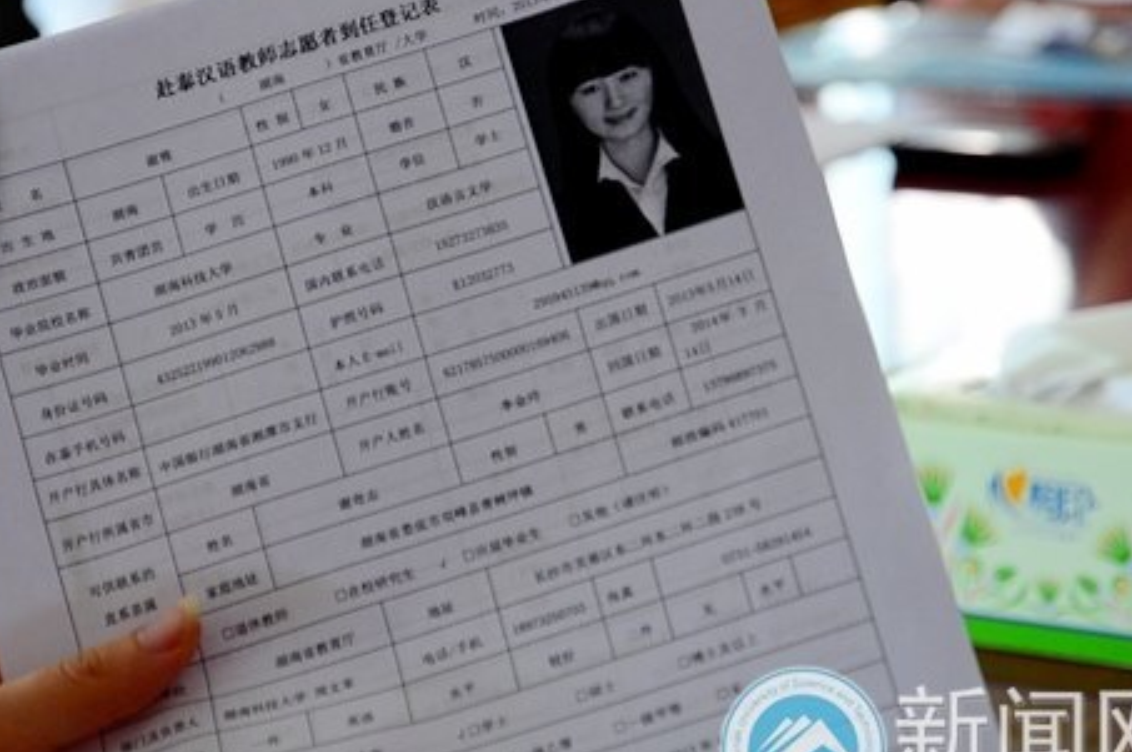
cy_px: 346
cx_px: 447
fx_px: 4240
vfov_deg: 10.1
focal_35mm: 135
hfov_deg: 15.2
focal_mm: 68
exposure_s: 1/60
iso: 800
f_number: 5.6
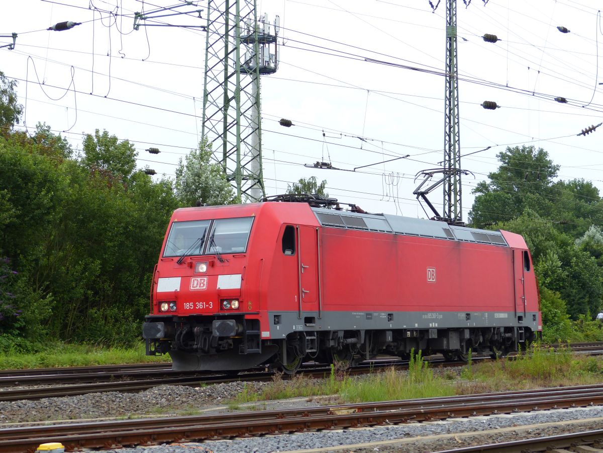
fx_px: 1498
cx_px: 302
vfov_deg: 17.2
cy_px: 226
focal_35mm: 86
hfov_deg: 22.8
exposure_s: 1/640
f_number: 2.8
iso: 100
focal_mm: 15.5
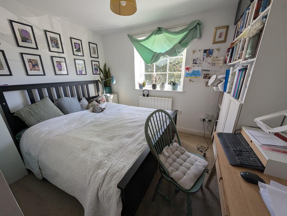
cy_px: 108
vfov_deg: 94.6
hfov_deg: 110.5
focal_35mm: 12
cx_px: 144
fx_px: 100
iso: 47
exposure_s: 1/165
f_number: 1.7
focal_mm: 2.02
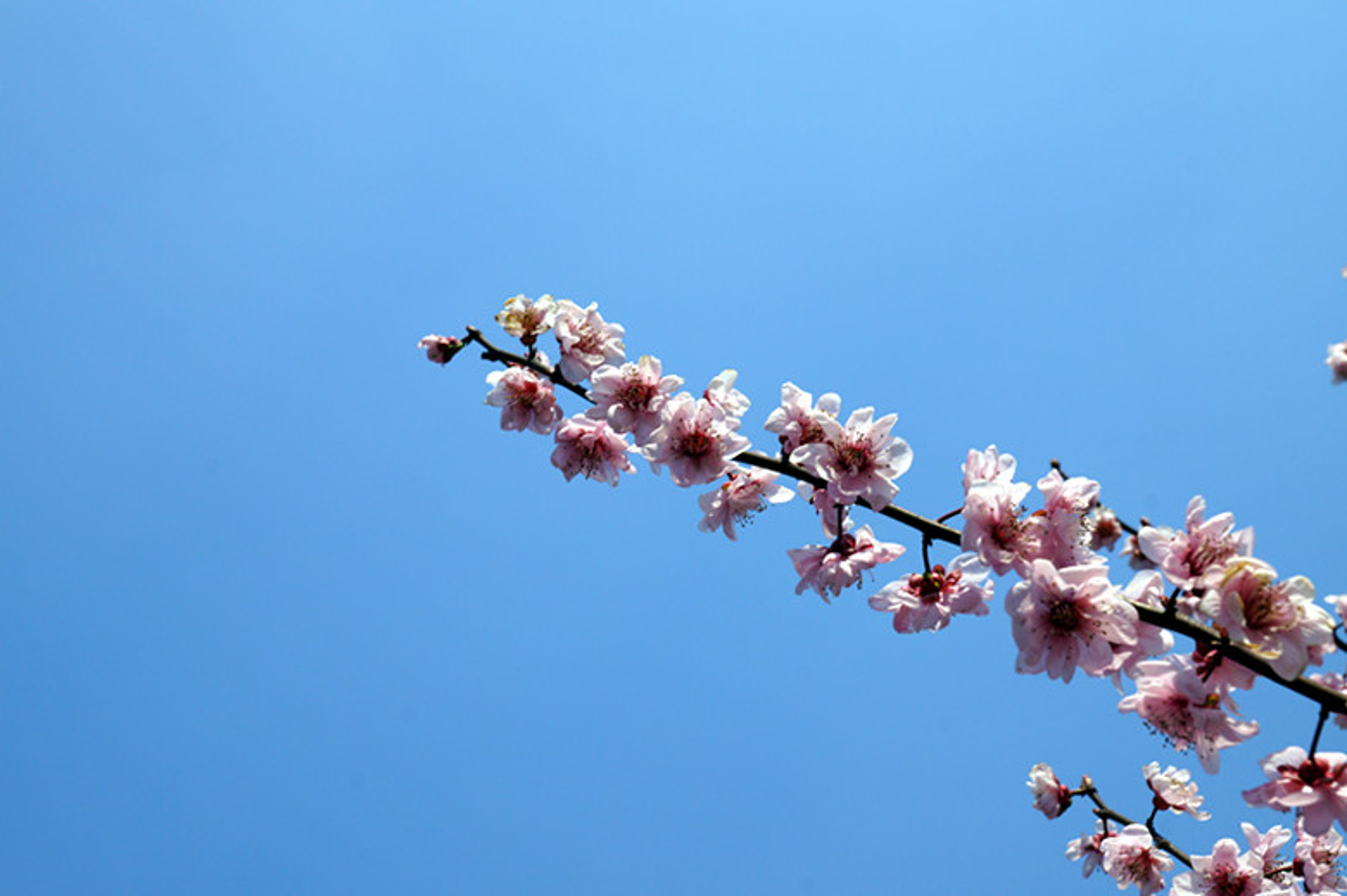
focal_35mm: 52
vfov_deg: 25.7
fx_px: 1963
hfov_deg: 37.9
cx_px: 674
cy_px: 448
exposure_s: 1/250
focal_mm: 35
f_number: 13
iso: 100
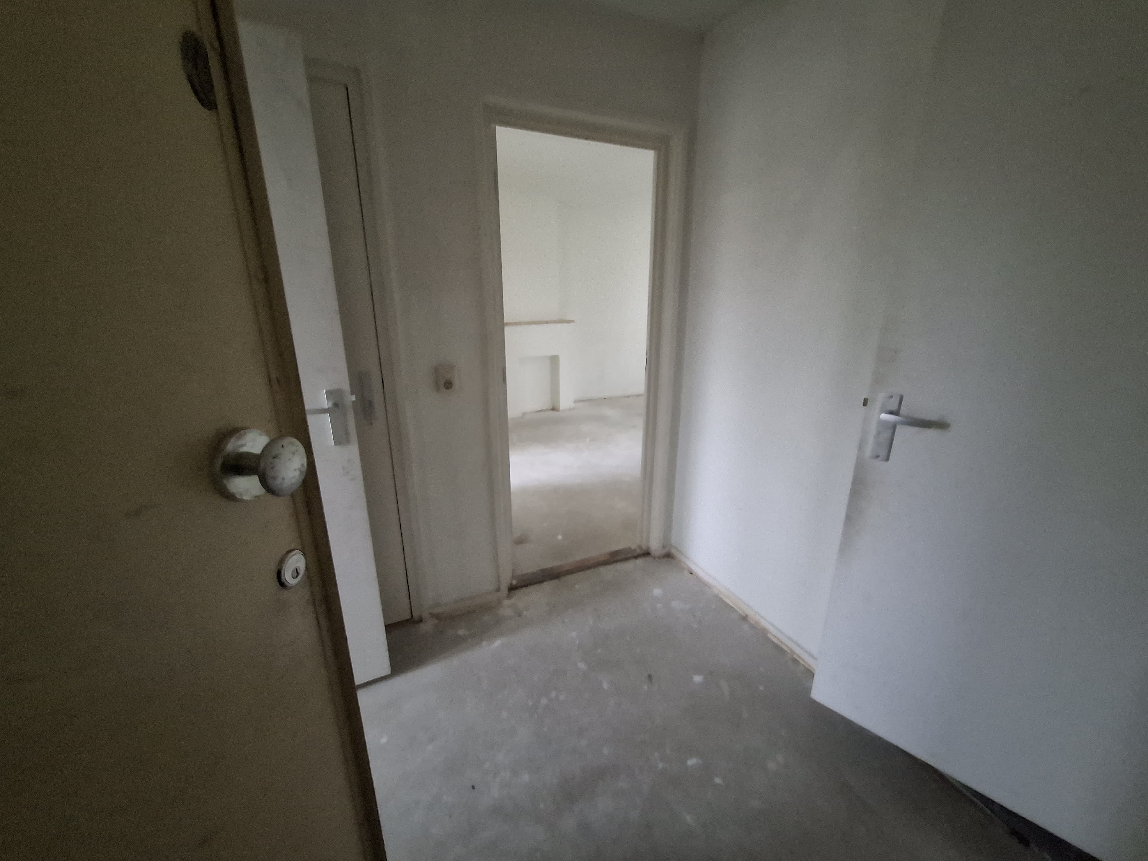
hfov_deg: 106.2
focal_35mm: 13
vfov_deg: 89.9
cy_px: 430
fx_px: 431
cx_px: 574
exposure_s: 1/20
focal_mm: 1.7
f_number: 2.2
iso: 640
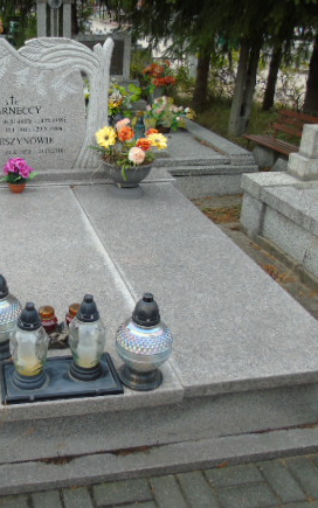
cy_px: 238
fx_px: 541
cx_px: 62
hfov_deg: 31.9
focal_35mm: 39
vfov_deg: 50.4
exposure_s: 1/125
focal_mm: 4.4
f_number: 3.4
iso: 80
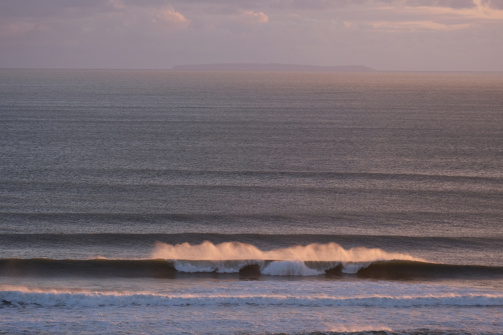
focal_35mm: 204
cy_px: 168
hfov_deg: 10.1
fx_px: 2850
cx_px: 252
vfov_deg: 6.7
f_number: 6
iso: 160
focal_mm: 135.7
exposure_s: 1/100
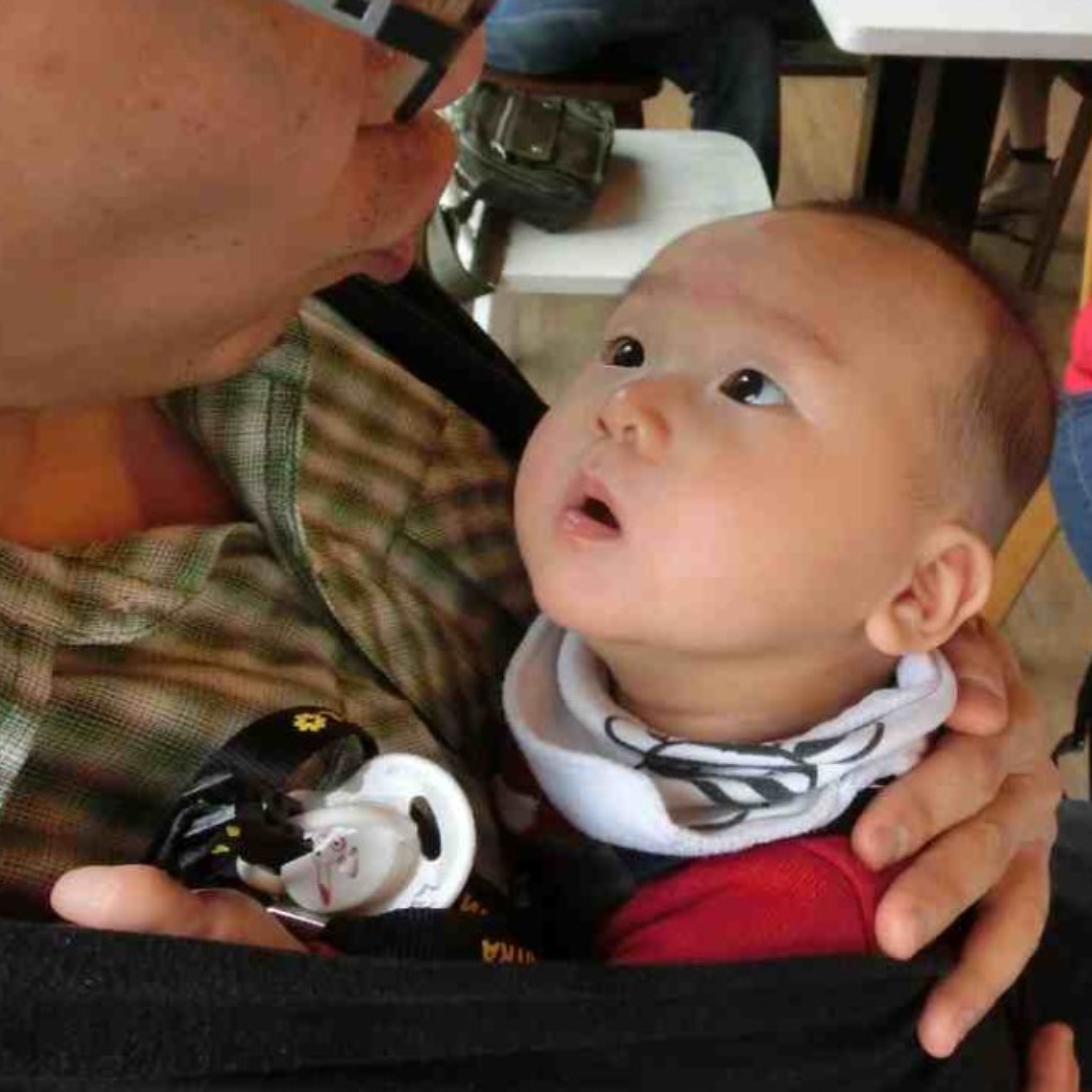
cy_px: 495
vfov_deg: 48.4
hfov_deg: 47.7
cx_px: 720
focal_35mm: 34
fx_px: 1213
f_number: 3.3
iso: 640
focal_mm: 4.4
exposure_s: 1/125
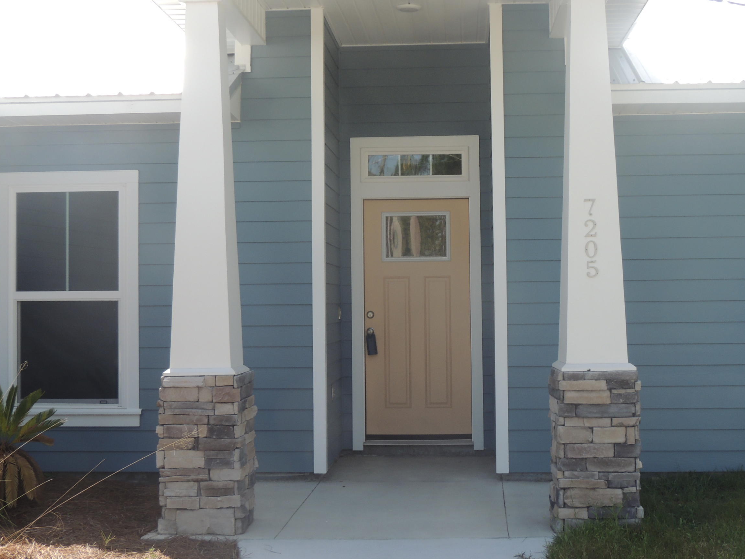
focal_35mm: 52
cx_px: 402
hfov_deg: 36.8
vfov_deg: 28.0
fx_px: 1119
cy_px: 260
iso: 100
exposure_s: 1/500
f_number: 3.3
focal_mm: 7.1
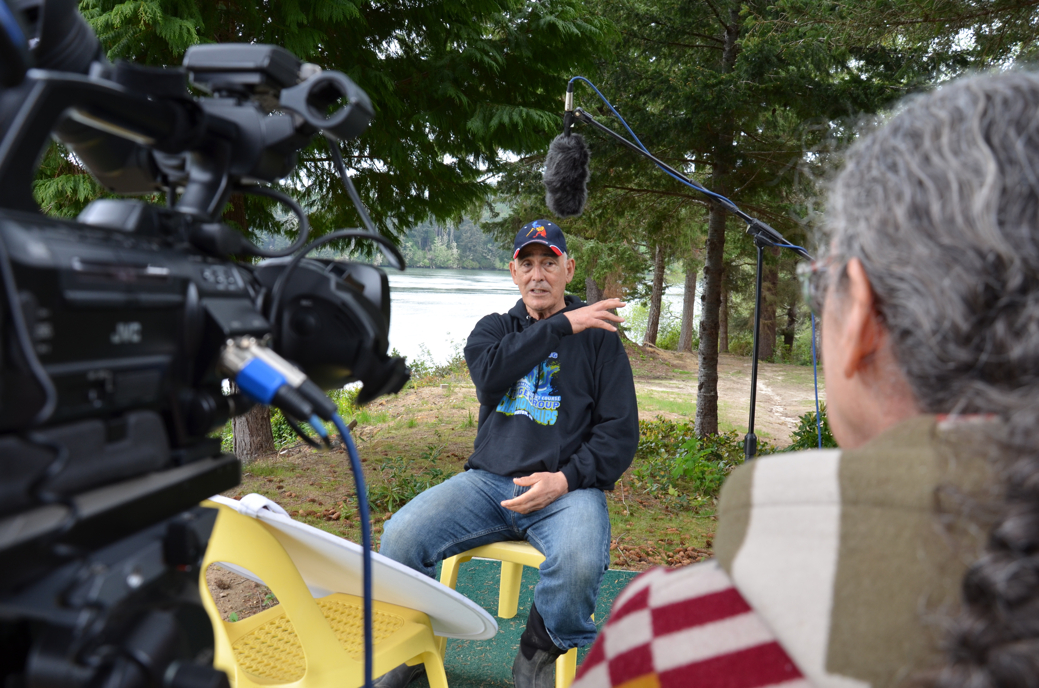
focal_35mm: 27
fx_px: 778
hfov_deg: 67.5
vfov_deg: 47.7
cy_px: 344
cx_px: 520
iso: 220
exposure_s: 1/125
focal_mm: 18
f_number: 5.6
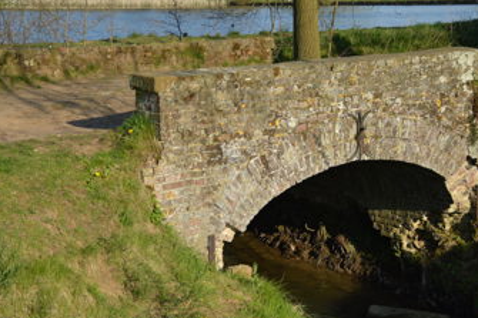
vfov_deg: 20.0
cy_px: 187
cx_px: 235
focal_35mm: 68
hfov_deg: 29.7
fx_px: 902
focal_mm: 38
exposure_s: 1/640
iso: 100
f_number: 4.5
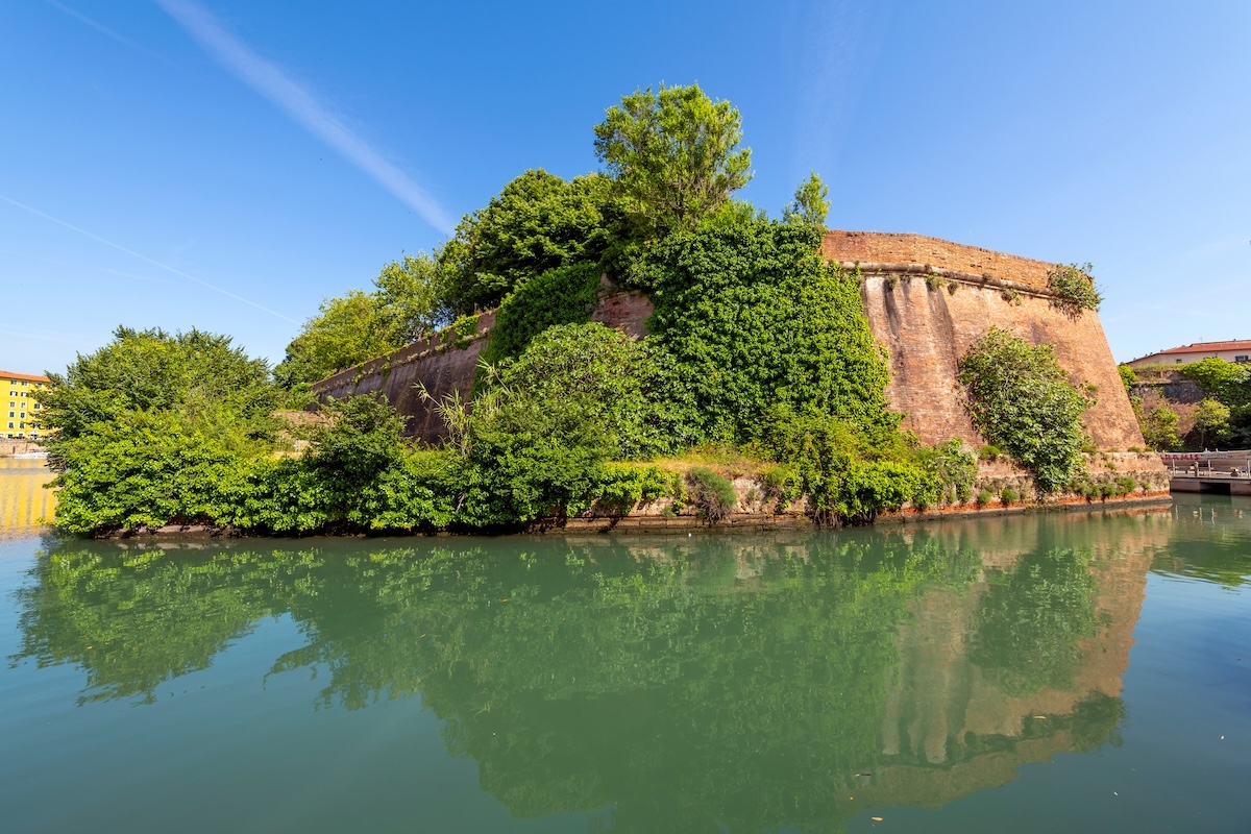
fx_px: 486
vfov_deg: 81.2
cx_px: 626
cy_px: 417
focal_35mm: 14
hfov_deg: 104.3
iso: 100
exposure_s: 1/250
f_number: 8
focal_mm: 14
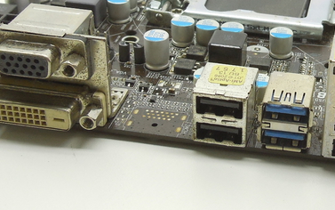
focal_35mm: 72
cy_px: 75
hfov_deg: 27.7
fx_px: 658
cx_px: 293
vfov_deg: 18.1
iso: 125
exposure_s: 1/160
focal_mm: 4.5
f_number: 3.1
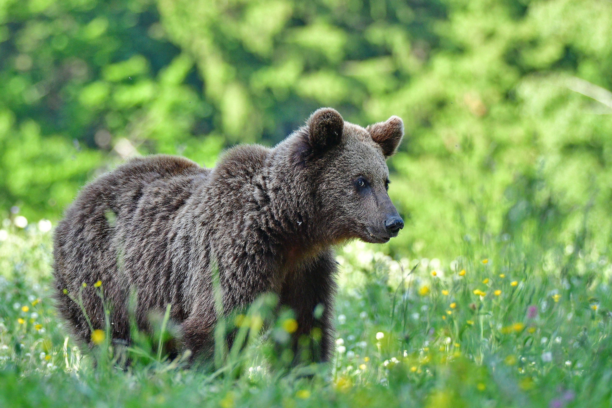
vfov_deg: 3.1
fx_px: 7649
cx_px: 306
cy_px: 204
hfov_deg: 4.6
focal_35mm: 450
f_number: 5.6
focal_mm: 300
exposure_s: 1/1000
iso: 1600
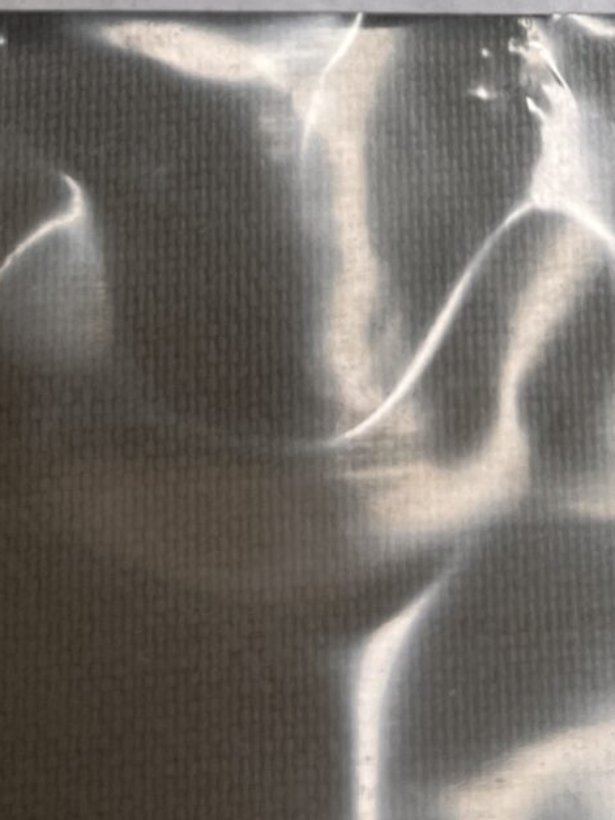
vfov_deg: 17.0
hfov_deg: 13.9
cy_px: -368
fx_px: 2511
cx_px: 392
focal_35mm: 106
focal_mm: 5.1
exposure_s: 1/193
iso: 40
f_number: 1.6
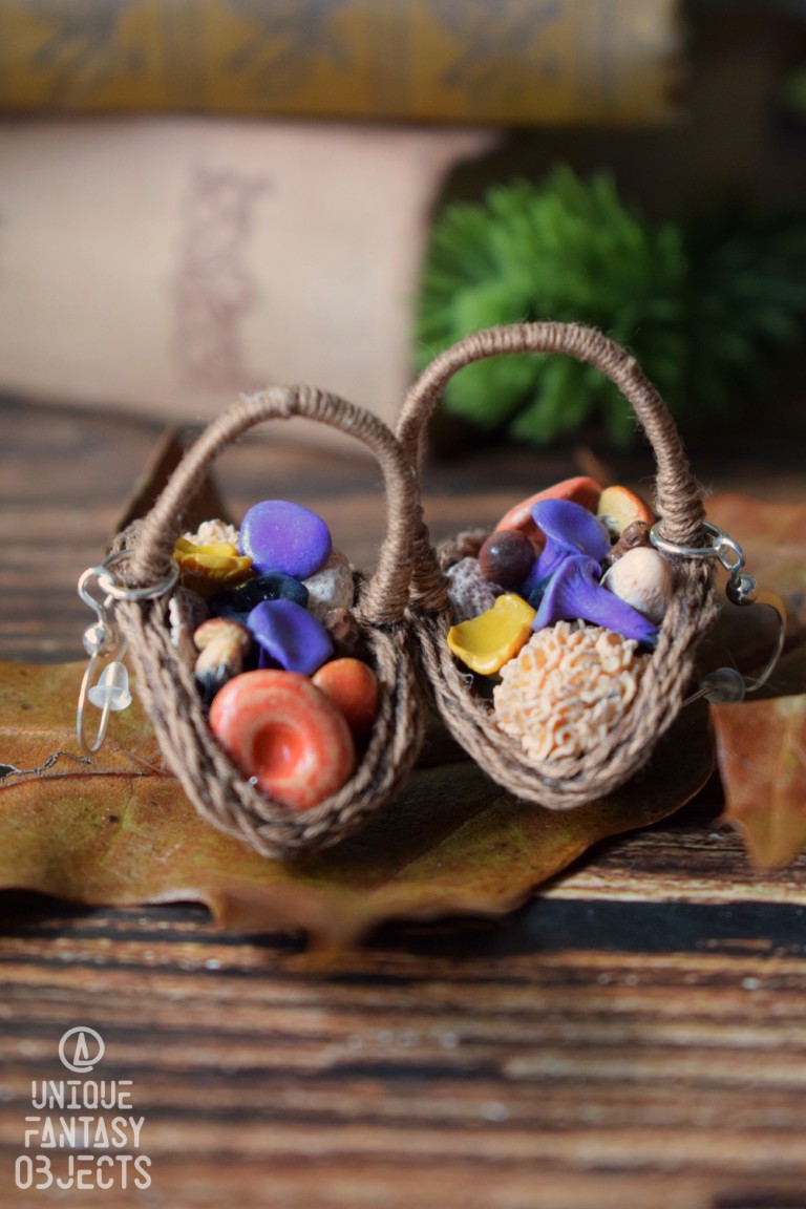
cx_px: 403
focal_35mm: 82
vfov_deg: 24.6
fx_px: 2770
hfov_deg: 16.6
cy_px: 604
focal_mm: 55
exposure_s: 1/60
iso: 2000
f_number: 5.6
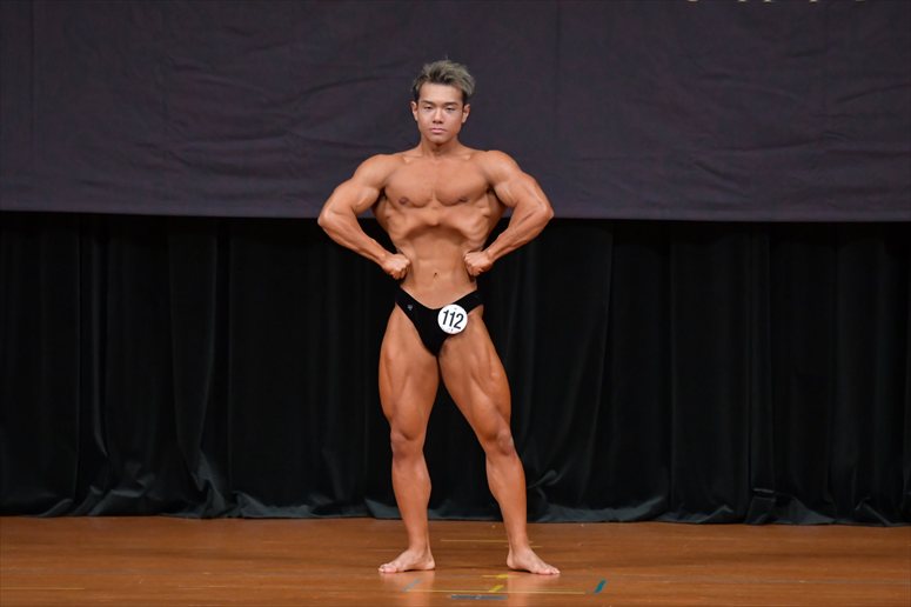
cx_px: 456
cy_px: 304
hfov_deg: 7.2
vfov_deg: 4.8
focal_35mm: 285
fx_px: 7209
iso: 4000
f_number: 5.6
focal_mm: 190
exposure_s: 1/400
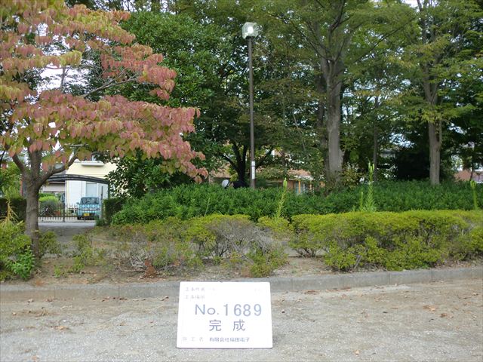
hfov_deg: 52.6
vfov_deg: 40.7
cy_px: 181
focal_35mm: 35
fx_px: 488
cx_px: 242
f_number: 3.1
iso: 64
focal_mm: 6.3
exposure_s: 1/200
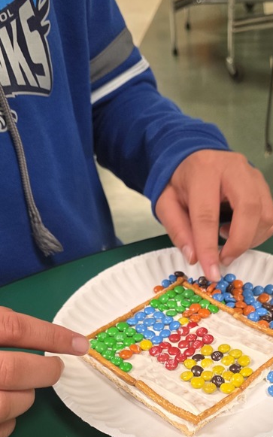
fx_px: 512
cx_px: 193
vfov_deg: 43.4
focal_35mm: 43
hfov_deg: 29.5
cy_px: 369
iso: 250
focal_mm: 6.3
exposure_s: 1/120
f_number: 1.7
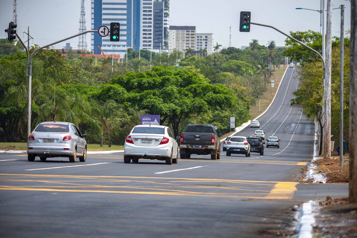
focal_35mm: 150
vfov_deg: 9.2
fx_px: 1488
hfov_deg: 13.7
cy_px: 119
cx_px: 178
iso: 100
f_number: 16
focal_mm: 150
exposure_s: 1/500
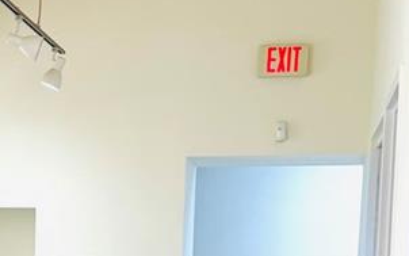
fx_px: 1126
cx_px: -8
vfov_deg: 12.5
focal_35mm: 101
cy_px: 341
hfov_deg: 19.9
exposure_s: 1/120
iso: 125
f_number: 1.78
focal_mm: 6.76
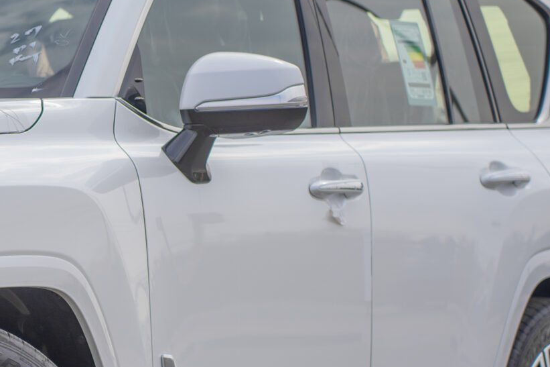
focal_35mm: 234
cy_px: 327
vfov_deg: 5.9
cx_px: -107
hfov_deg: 8.7
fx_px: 3574
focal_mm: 75
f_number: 2.8
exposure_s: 1/1500
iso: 125
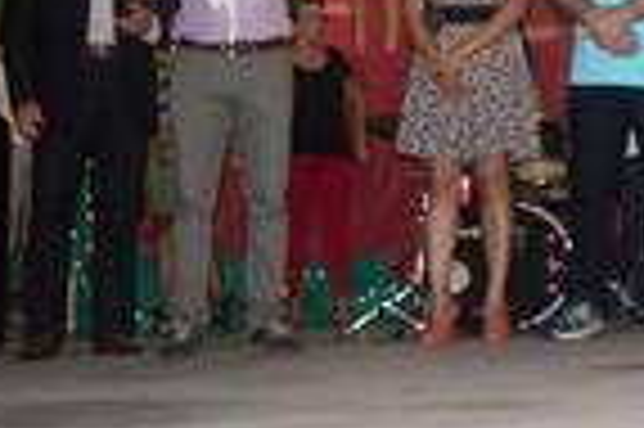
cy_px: -180
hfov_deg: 18.8
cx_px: 730
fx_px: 1858
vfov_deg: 12.6
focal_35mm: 104
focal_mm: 22
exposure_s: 1/100
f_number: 4.5
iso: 800
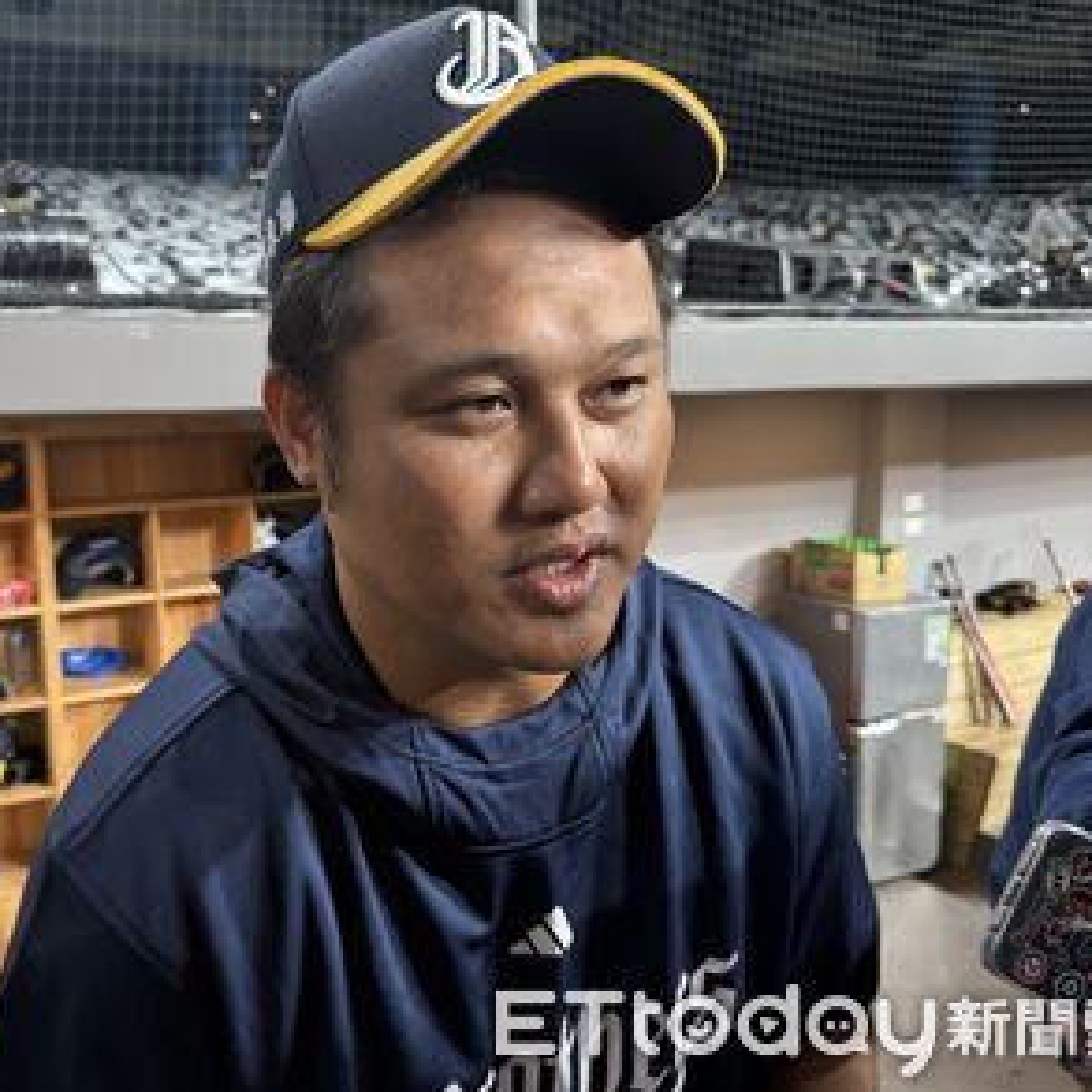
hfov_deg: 55.2
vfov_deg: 55.6
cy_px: 540
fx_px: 1035
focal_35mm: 29
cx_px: 429
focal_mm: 6.76
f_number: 1.78
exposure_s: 1/82
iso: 200
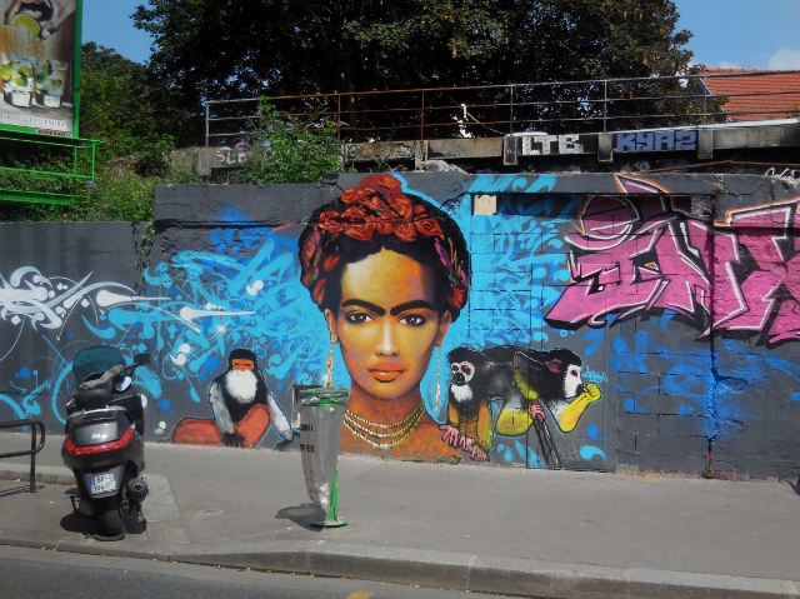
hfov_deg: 42.1
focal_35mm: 45
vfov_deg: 32.1
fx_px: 1039
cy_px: 300
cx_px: 400
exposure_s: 1/1600
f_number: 4.2
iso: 125
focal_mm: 8.1
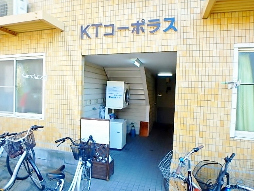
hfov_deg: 79.0
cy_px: 96
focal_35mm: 21
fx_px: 154
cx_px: 127
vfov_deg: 63.4
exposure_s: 1/80
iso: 125
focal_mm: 3.7
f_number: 3.5
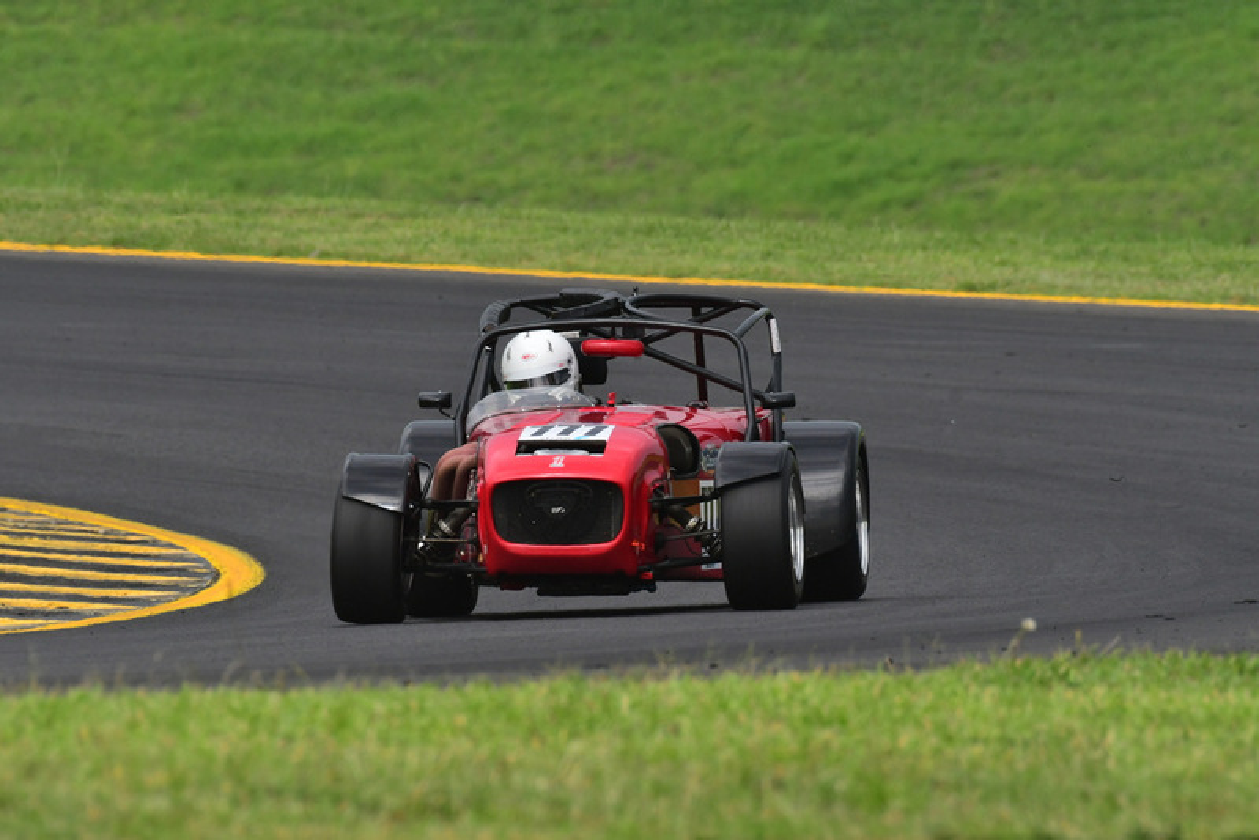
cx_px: 630
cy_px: 420
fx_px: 24138
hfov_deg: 3.0
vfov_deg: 2.0
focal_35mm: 690
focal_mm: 460
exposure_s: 1/640
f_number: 10
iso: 500
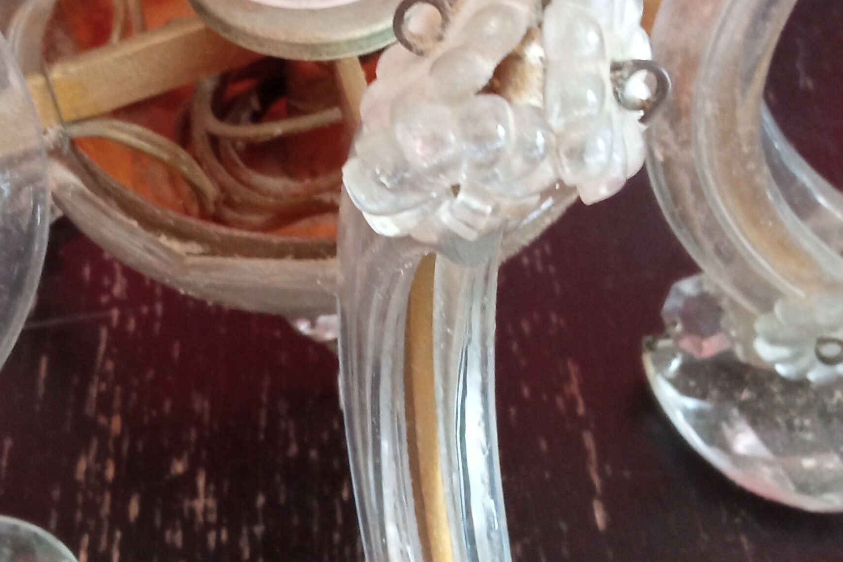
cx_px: 311
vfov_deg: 20.0
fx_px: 1592
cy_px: 199
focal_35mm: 68
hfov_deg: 29.5
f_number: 2.2
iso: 892
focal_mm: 3.79
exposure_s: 1/20
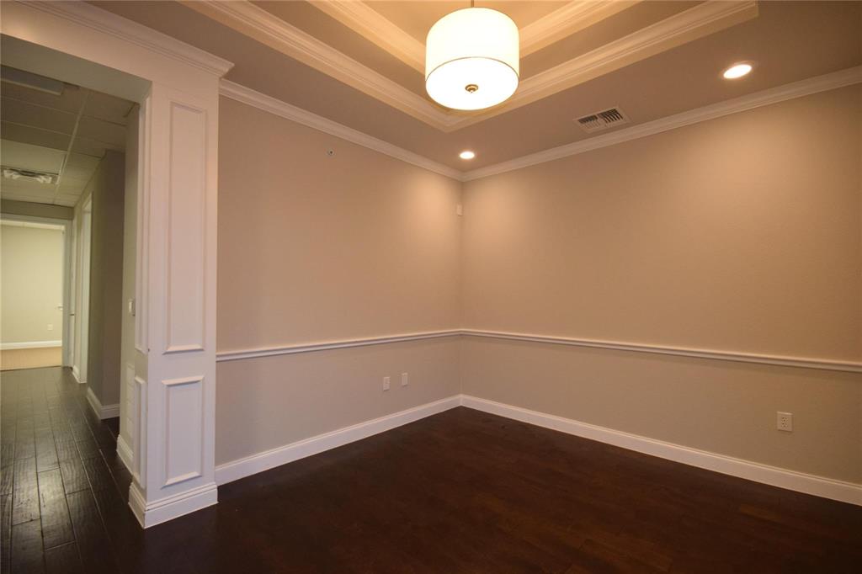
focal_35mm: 15
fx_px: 359
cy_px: 287
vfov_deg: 77.3
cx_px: 431
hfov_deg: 100.4
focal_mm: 10
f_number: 8
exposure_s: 1/30
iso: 1600
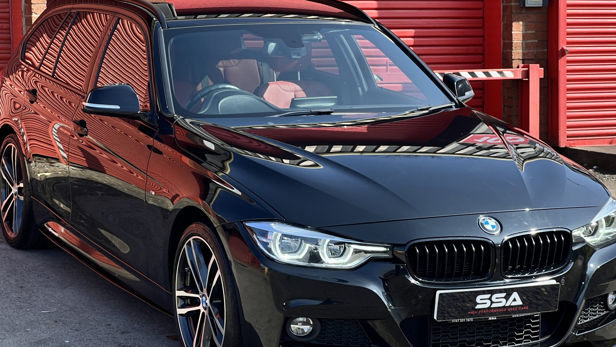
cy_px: 134
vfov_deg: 12.9
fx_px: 1535
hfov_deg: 22.7
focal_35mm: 94
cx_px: 310
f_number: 2.8
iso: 32
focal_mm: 9
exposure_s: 1/374
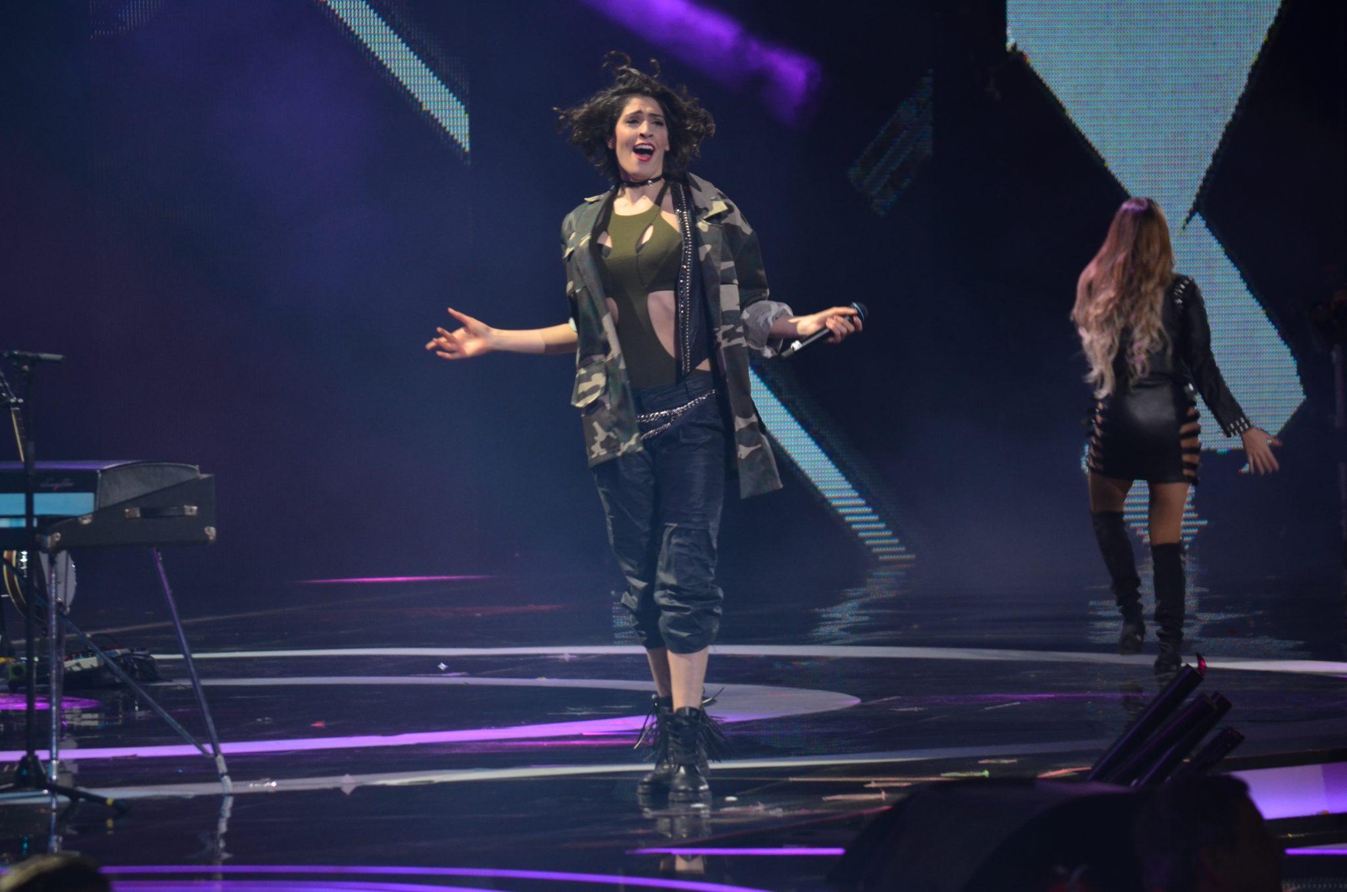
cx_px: 674
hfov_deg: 8.6
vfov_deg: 5.7
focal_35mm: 240
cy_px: 446
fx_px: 8960
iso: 800
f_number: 5.3
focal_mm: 160
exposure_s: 1/125
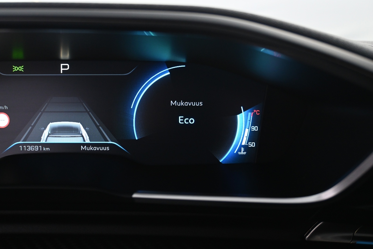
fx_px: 381
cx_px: 186
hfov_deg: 52.2
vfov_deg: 36.2
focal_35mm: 37
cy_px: 124
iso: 1400
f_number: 4.2
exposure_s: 1/40
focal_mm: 24.5
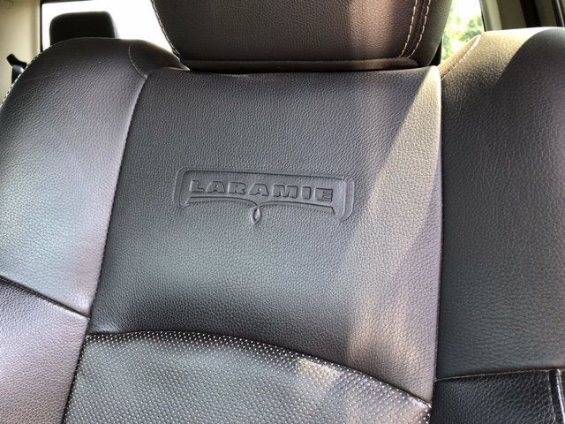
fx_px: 457
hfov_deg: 63.4
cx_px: 282
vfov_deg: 49.7
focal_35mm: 28
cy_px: 212
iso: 32
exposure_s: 1/30
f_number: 1.8
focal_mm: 3.99
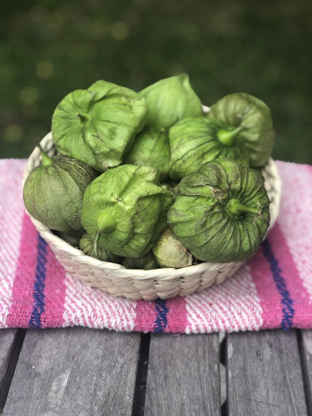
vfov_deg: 33.8
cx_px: 156
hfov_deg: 25.7
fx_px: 685
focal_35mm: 57
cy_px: 208
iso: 20
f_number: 2.8
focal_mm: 6.6
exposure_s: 1/120
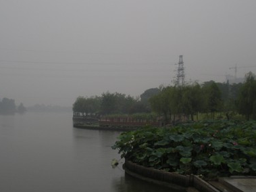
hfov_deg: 33.8
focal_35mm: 57
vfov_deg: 25.6
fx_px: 421
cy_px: 110
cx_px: 112
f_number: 3.5
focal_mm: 6.3
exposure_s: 1/280
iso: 64
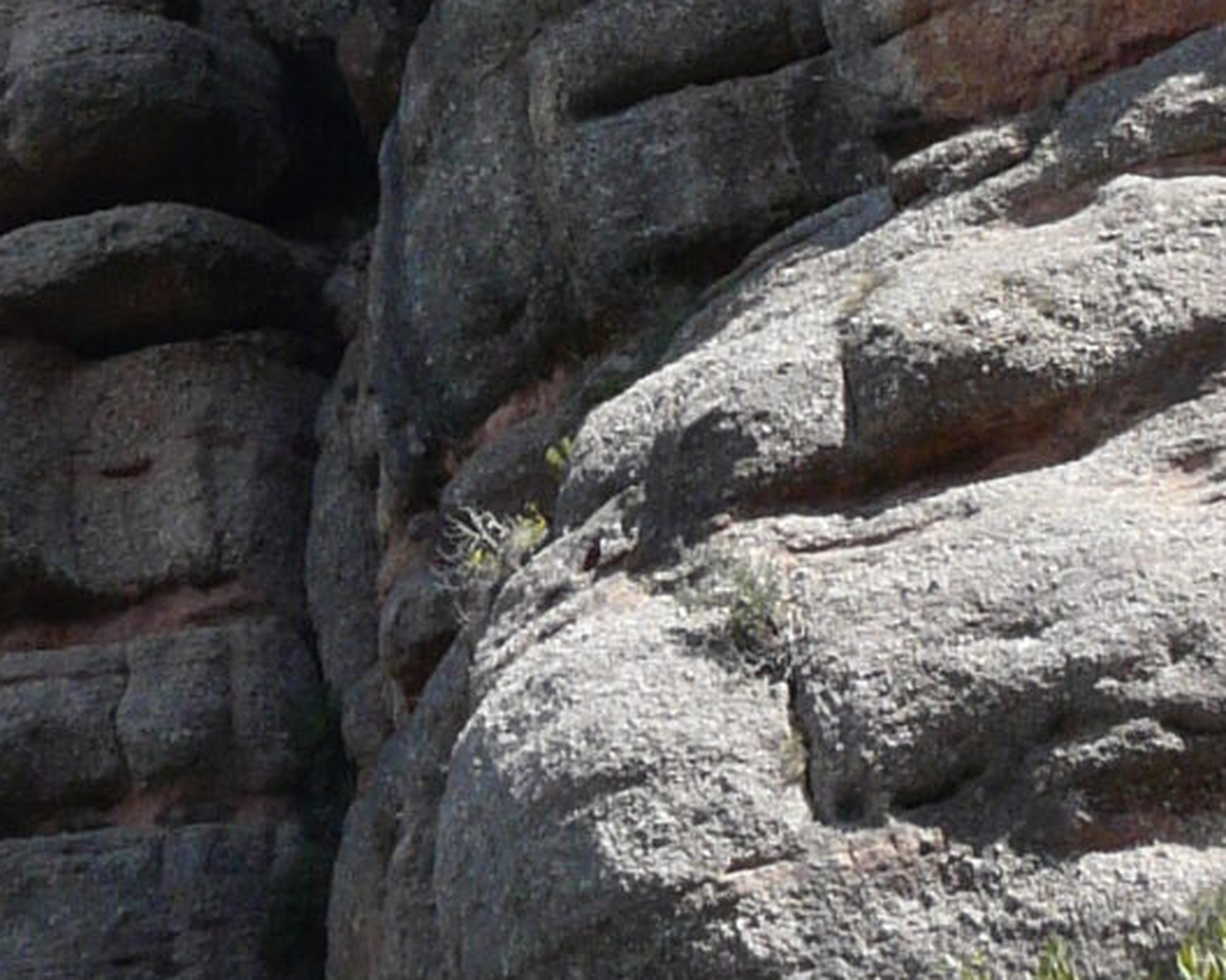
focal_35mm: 189
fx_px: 6857
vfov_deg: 7.9
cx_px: 433
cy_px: -843
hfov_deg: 10.2
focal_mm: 6.5
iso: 100
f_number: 5
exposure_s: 1/250
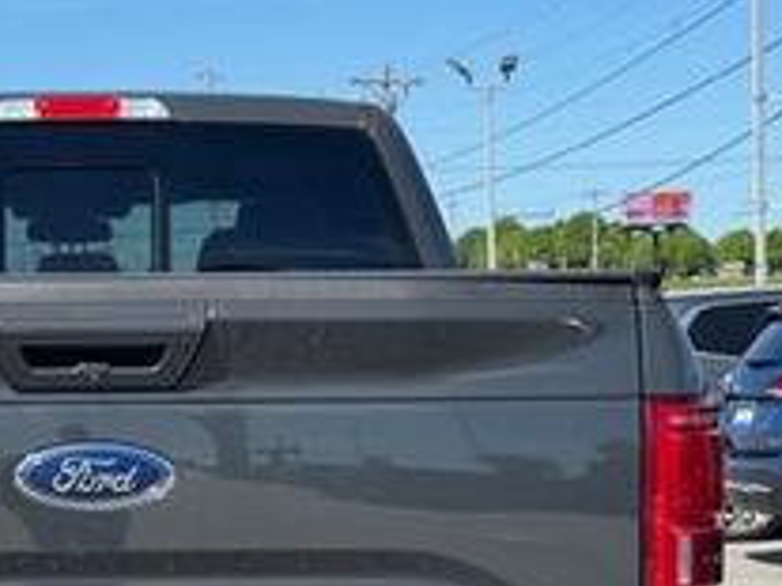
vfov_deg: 12.6
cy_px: 529
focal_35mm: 117
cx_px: 98
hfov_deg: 16.6
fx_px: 2642
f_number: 1.78
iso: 64
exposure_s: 1/3096
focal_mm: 6.76
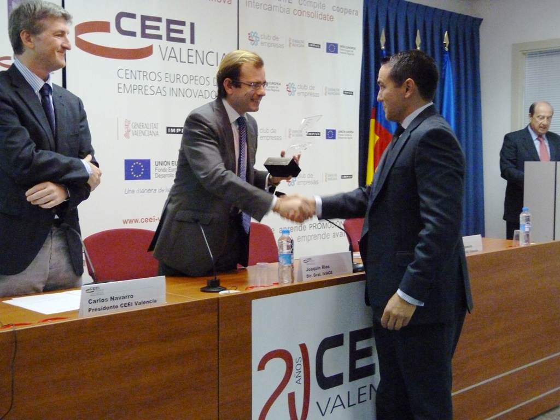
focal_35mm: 46
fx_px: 744
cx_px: 280
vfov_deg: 31.5
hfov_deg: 41.2
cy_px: 210
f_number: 3.2
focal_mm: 8.3
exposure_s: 1/50
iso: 800
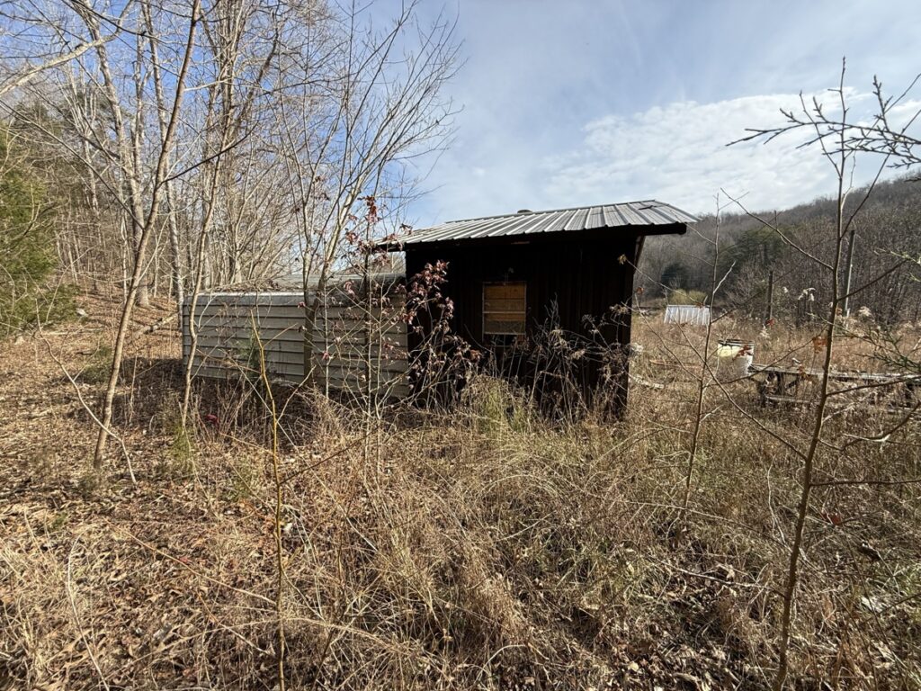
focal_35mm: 14
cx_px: 460
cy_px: 346
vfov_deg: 85.7
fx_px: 372
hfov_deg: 102.1
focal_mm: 2.22
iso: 64
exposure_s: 1/830
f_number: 2.2
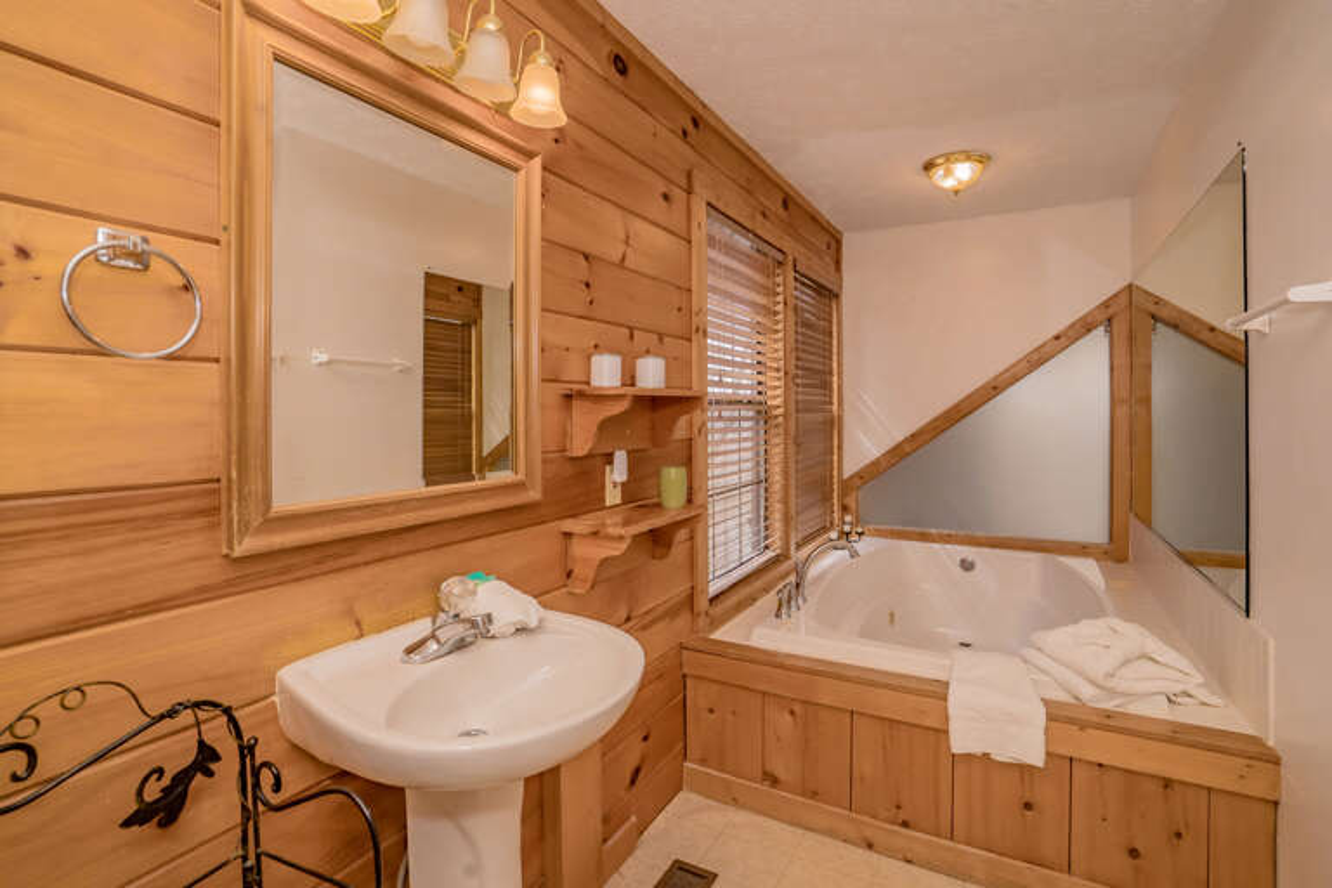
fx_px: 592
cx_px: 666
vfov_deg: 73.7
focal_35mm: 16
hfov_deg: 96.7
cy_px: 444
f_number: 8
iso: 500
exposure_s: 1/200
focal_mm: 16
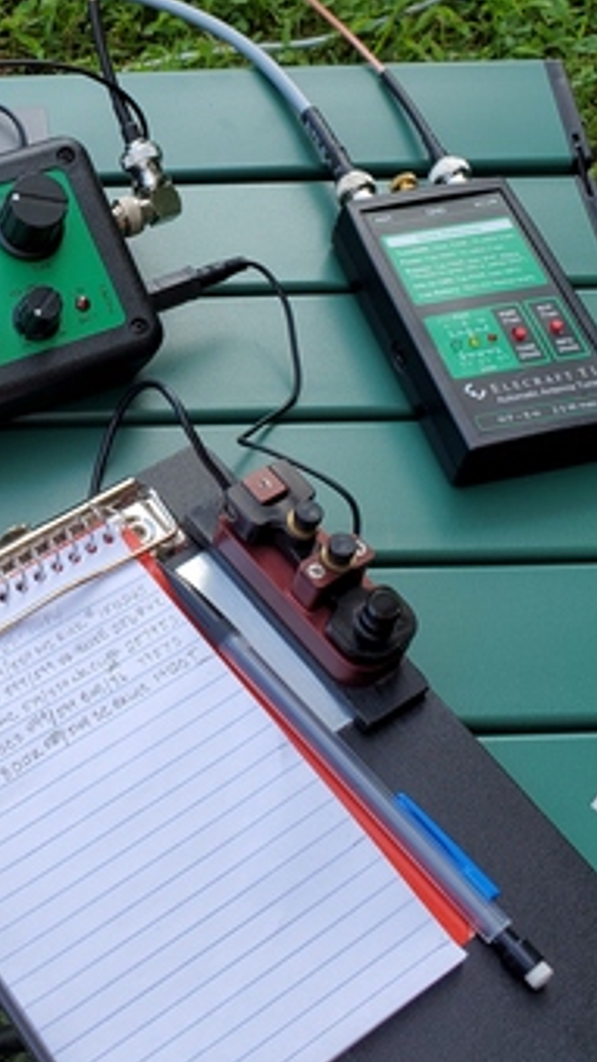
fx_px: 1409
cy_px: 419
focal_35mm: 50
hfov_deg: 23.0
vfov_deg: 41.1
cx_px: 6
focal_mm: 4.3
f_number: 2.4
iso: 50
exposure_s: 1/391
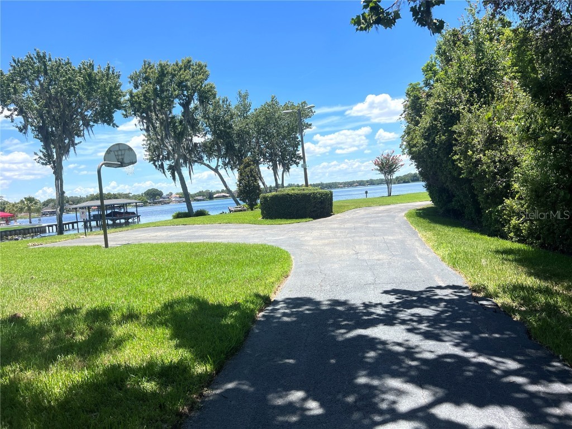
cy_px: 214
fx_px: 430
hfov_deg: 67.3
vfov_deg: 53.1
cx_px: 286
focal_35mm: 26
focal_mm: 5.7
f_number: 1.5
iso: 50
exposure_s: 1/3460
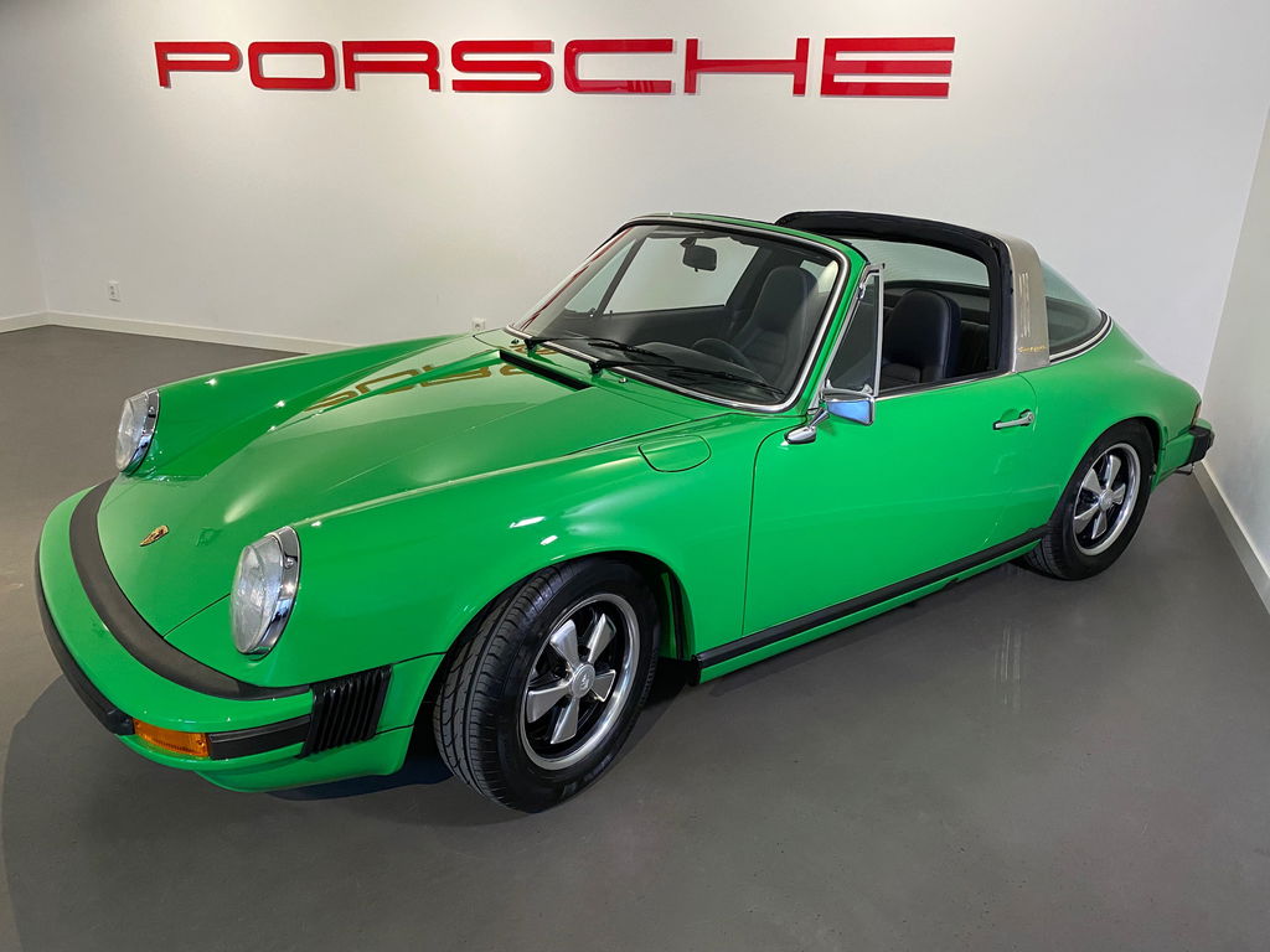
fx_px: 954
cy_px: 476
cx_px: 635
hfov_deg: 67.3
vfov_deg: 53.1
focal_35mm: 26
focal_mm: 4.25
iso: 320
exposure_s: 1/60
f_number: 1.8
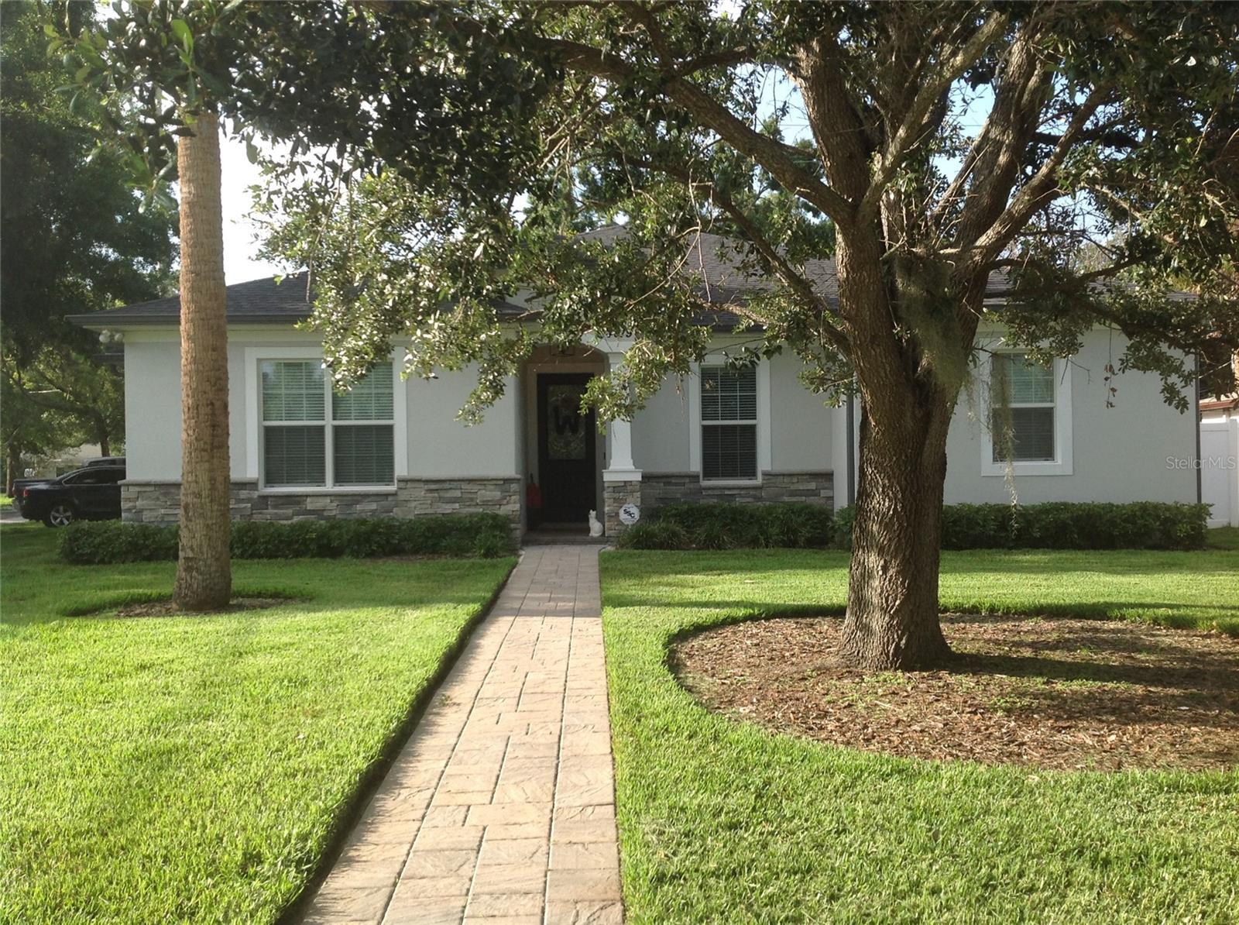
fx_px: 1250
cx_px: 620
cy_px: 462
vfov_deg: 40.6
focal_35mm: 35
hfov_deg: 52.7
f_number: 2.4
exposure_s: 1/617
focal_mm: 4.28
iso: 50
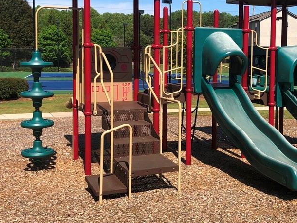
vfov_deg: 30.8
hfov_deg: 40.1
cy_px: 90
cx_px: 186
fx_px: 403
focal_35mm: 47
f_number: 1.8
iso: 20
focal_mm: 3.99
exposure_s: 1/1799
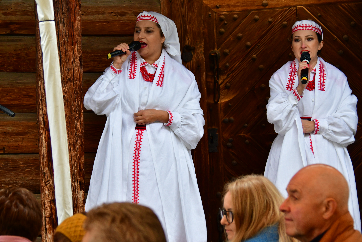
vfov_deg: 10.6
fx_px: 1297
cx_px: 181
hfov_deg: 15.9
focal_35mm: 129
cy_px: 121
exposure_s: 1/100
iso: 1400
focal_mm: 86
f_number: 5.6
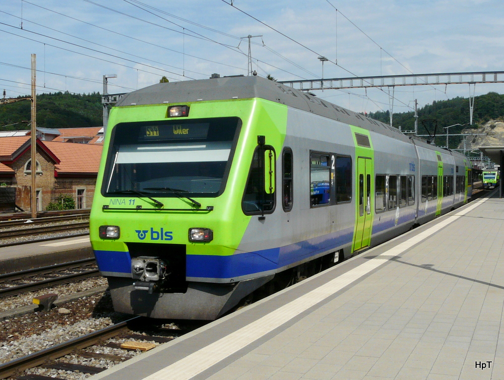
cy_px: 190
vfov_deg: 46.9
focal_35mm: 30
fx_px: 438
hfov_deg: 59.9
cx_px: 252
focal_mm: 4.9
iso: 100
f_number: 7.1
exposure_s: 1/400
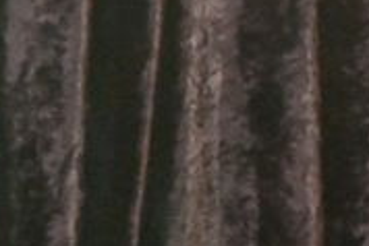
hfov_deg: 3.3
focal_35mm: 613
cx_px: -558
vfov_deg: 2.2
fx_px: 6288
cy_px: -648
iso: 16000
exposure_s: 1/100
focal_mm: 78
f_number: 5.6
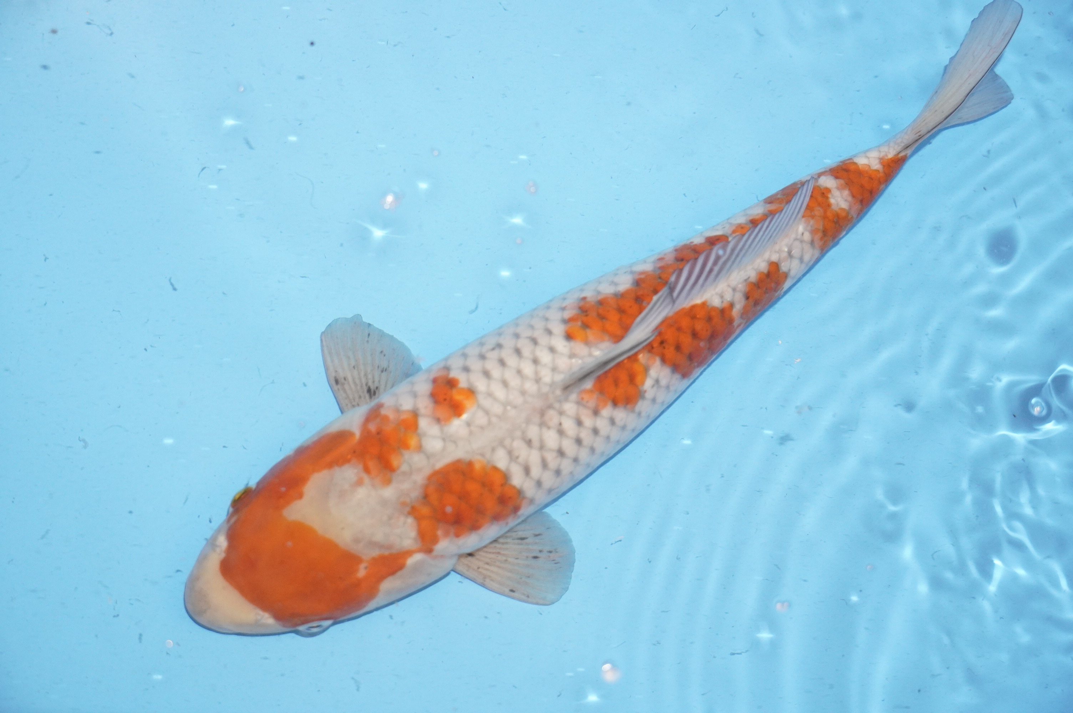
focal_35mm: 58
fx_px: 1742
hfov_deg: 34.2
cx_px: 536
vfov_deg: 23.1
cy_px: 356
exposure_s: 1/160
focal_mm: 39
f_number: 4.5
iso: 2000
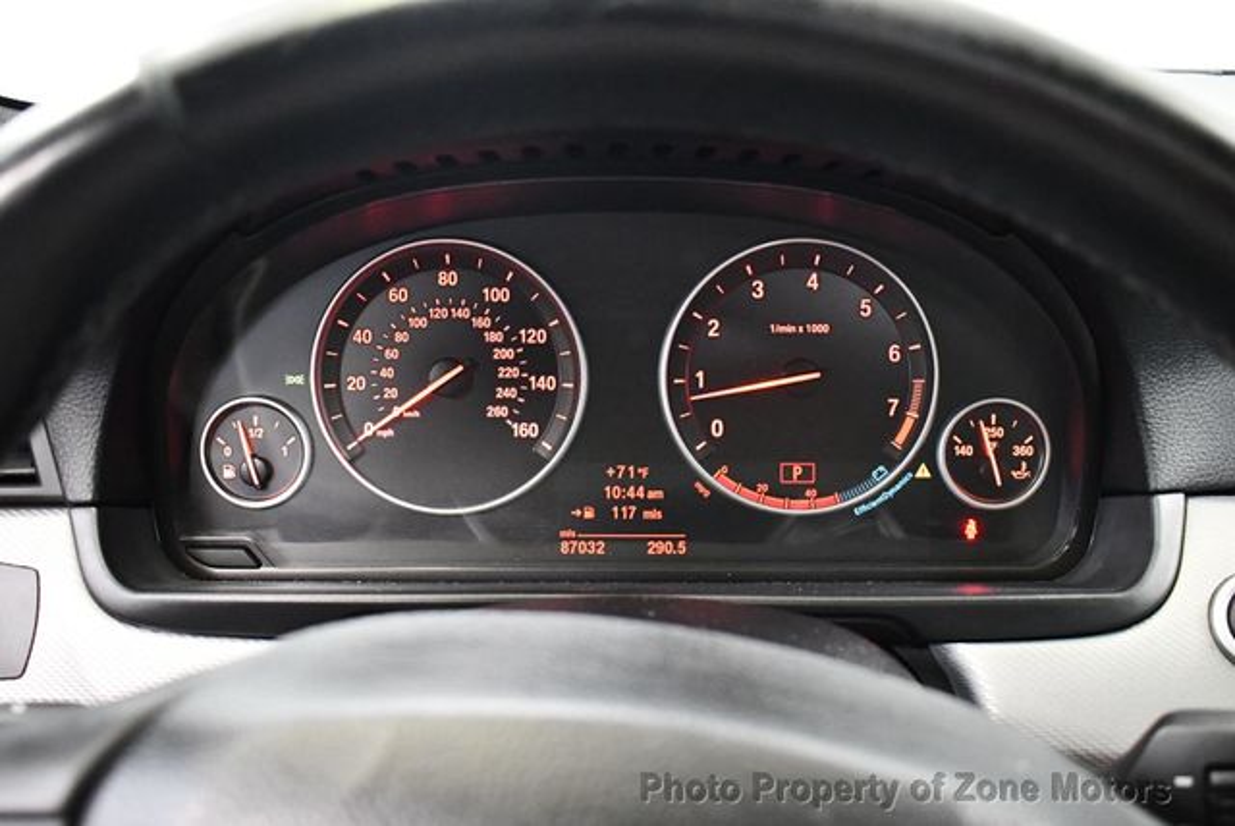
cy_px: 413
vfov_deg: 36.9
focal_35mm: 36
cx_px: 618
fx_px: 1236
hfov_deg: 53.1
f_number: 3.5
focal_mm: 18
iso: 5000
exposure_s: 1/60
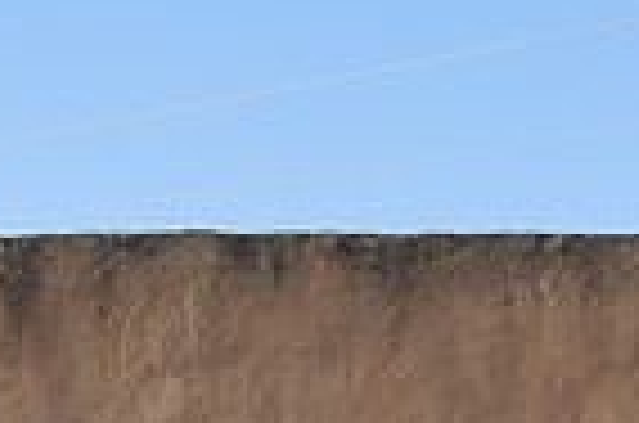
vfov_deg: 5.8
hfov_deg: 8.7
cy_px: 621
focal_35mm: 235
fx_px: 4162
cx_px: -112
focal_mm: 30
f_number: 8
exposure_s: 1/250
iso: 100
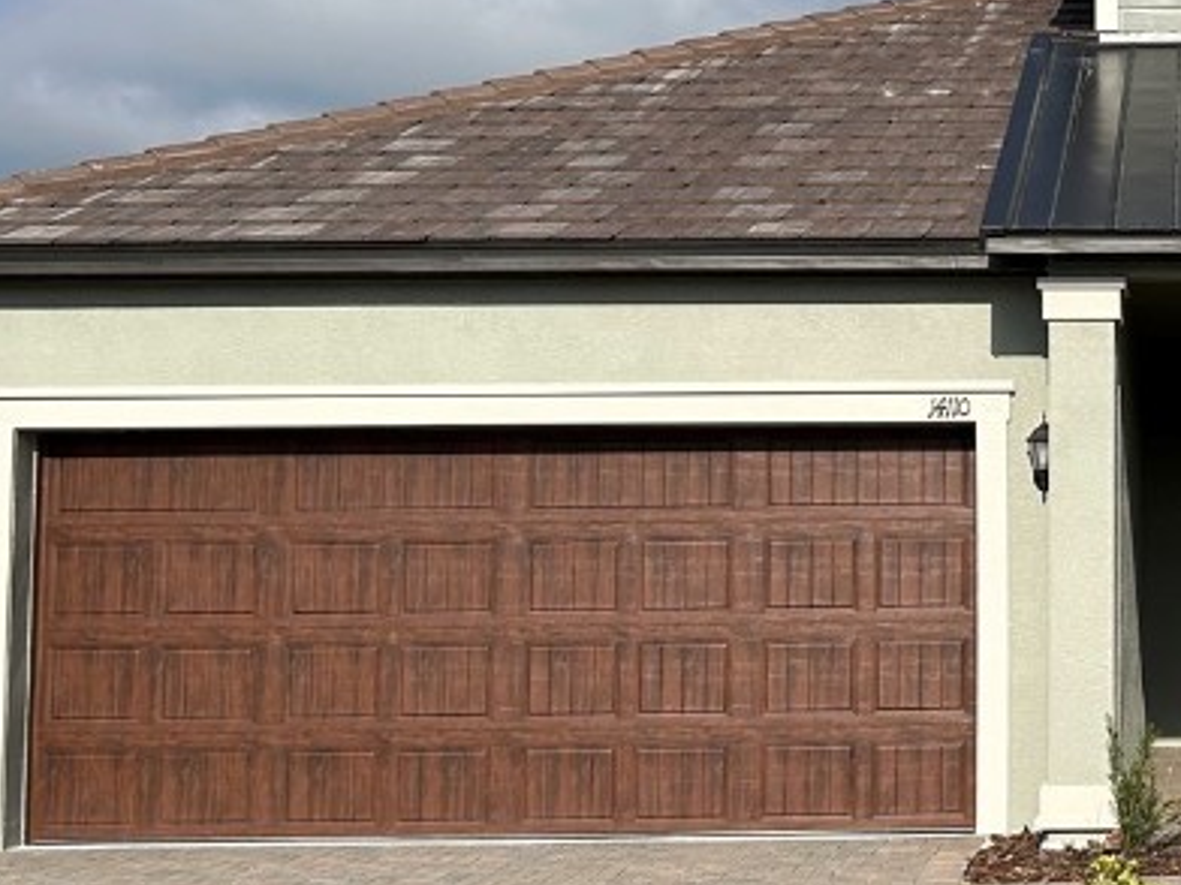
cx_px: 1229
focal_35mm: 68
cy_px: 409
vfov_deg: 21.6
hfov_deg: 26.7
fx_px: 2320
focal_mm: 5.7
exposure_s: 1/6211
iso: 50
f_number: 1.5
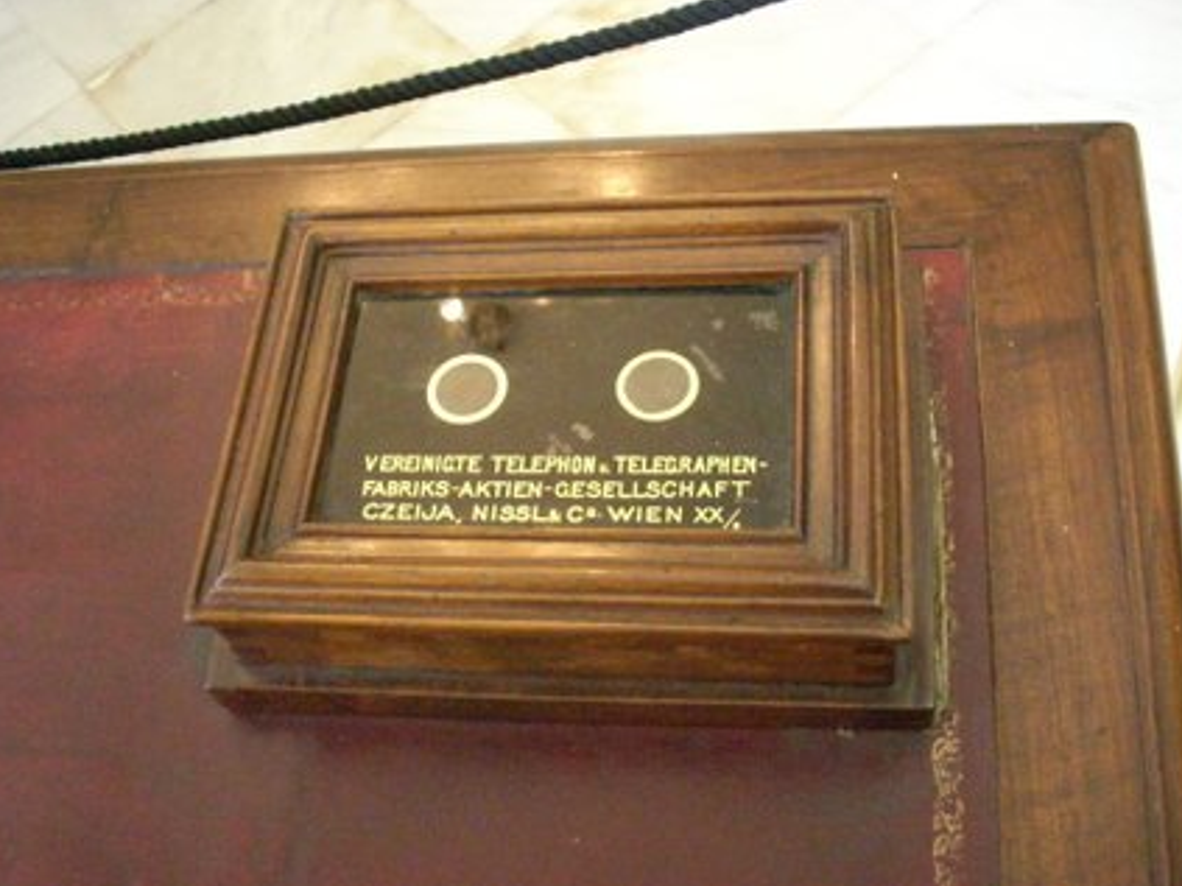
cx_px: 553
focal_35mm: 42
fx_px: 1434
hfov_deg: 44.8
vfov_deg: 34.3
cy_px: 402
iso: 800
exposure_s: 1/13.5
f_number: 2.8
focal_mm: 6.2
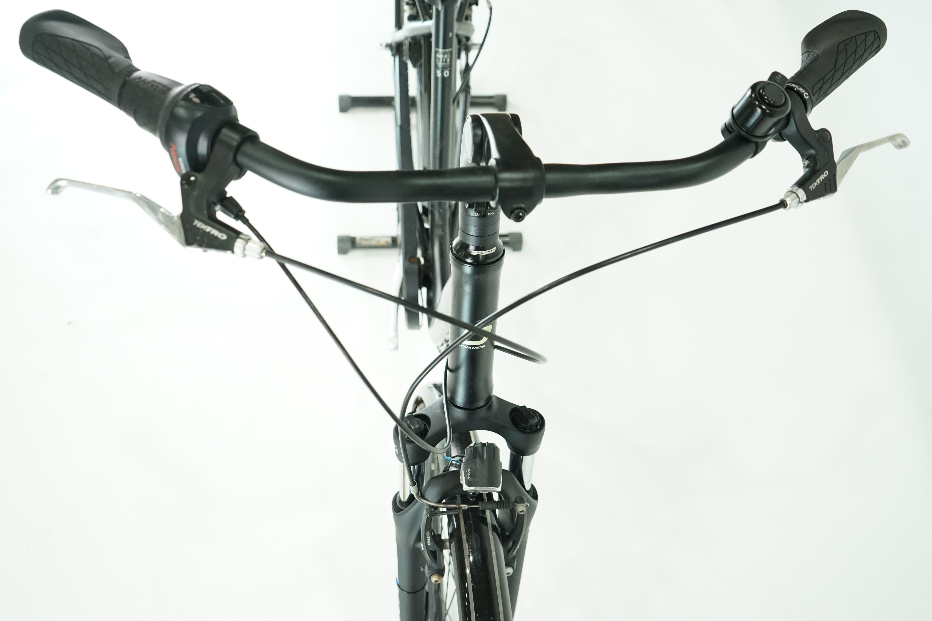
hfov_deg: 58.7
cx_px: 466
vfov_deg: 41.1
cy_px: 310
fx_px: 828
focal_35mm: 32
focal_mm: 32
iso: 2500
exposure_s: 1/200
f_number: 5
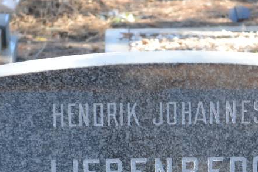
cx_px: 168
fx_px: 1616
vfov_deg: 6.1
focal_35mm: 225
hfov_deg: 9.1
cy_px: 230
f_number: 5.6
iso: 400
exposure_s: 1/40
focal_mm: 55
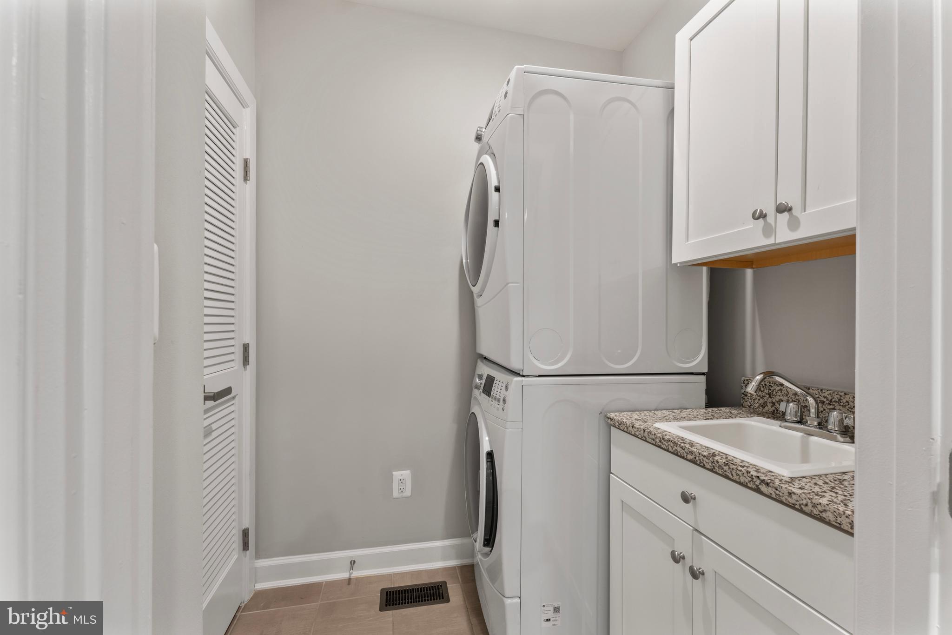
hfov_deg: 104.3
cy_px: 318
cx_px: 476
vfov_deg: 81.2
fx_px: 370
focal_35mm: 14
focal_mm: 14
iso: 320
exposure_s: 1/4
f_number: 11
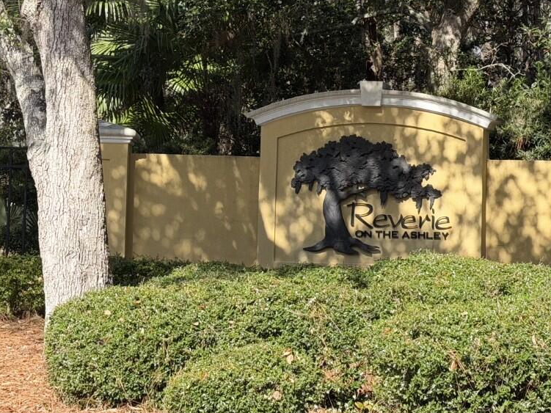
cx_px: 373
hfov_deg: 21.2
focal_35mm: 92
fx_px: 1464
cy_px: 120
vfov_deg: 16.0
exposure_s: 1/1264
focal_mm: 6.76
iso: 64
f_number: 1.78
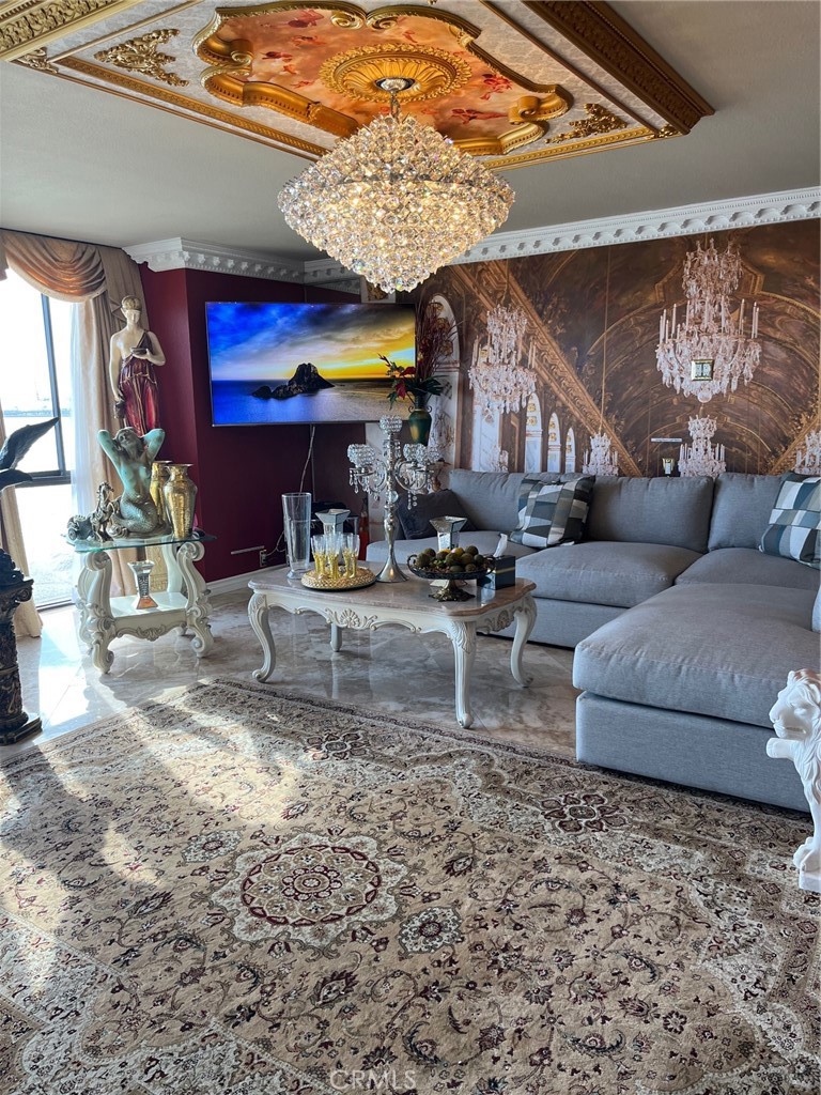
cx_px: 410
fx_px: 822
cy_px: 548
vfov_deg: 67.3
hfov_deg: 53.1
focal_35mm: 26
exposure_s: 1/162
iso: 64
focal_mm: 5.1
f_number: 1.6
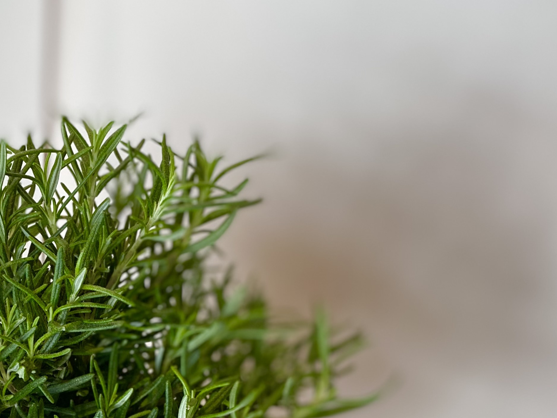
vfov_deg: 25.0
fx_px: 901
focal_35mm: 56
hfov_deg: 32.2
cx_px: 28
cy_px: 406
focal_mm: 4.25
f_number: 1.8
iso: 200
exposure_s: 1/60
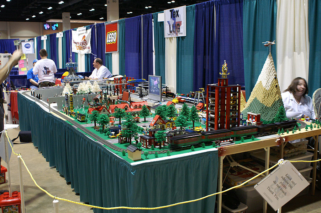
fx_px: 347
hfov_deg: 49.6
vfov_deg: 34.2
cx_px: 160
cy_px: 106
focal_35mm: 39
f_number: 4.5
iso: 800
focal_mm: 26
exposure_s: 1/20
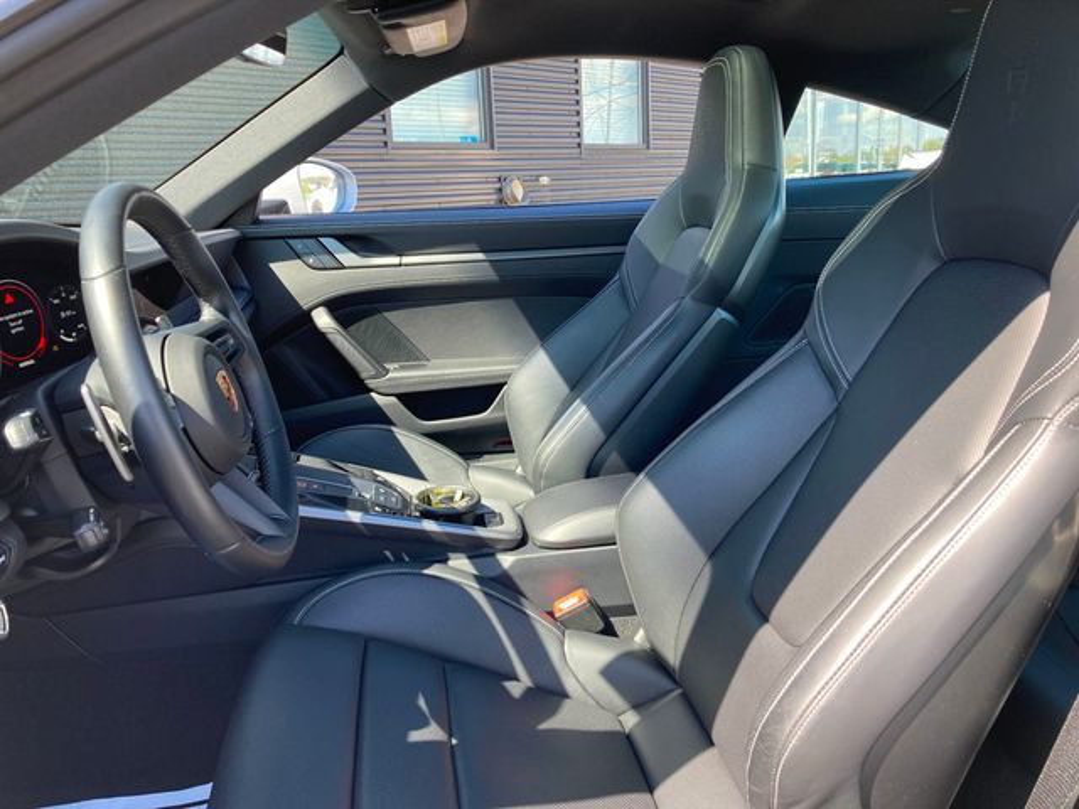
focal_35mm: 28
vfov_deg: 49.7
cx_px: 540
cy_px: 404
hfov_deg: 63.4
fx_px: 873
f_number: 1.8
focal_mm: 3.99
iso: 25
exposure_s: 1/122
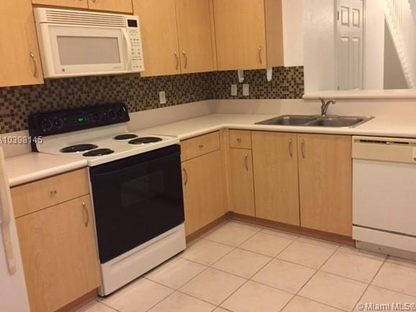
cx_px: 224
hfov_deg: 56.7
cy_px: 141
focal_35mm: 32
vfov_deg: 44.1
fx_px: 385
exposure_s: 1/30
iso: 160
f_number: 2.2
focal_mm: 4.15
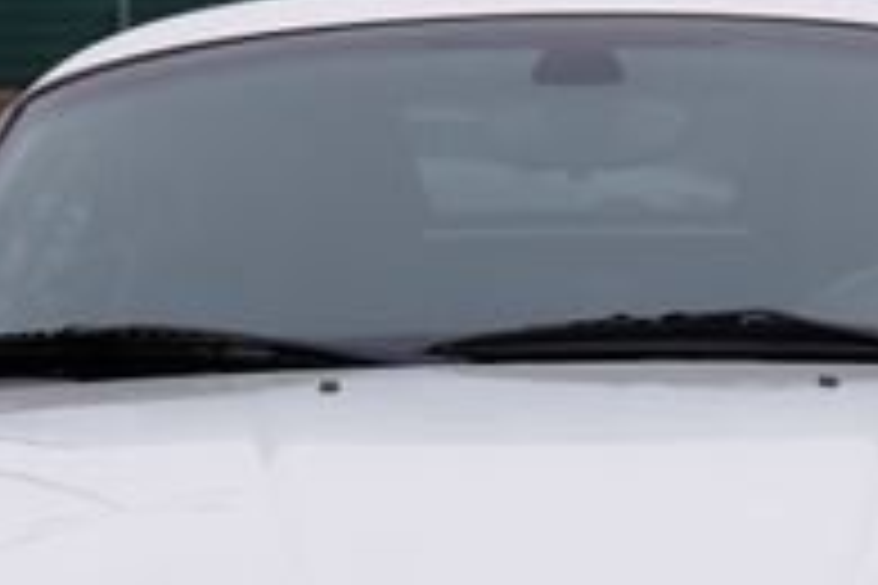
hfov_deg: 12.6
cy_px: 720
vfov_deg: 8.3
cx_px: 603
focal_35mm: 163
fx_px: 3975
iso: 100
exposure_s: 1/320
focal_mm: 31
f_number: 6.3
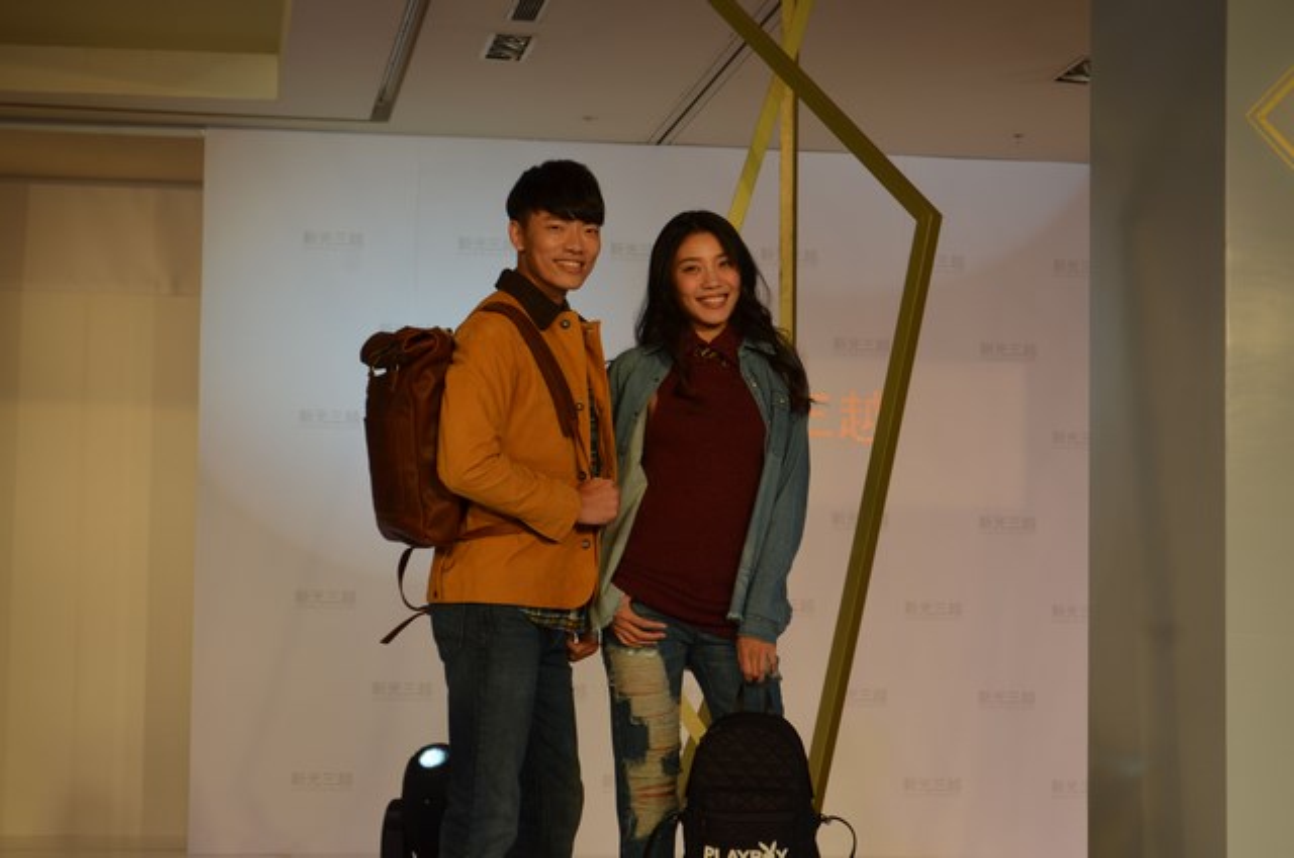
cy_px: 429
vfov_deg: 16.5
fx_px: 2959
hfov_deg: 24.7
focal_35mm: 82
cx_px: 647
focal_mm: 55
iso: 200
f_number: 6.3
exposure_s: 1/160
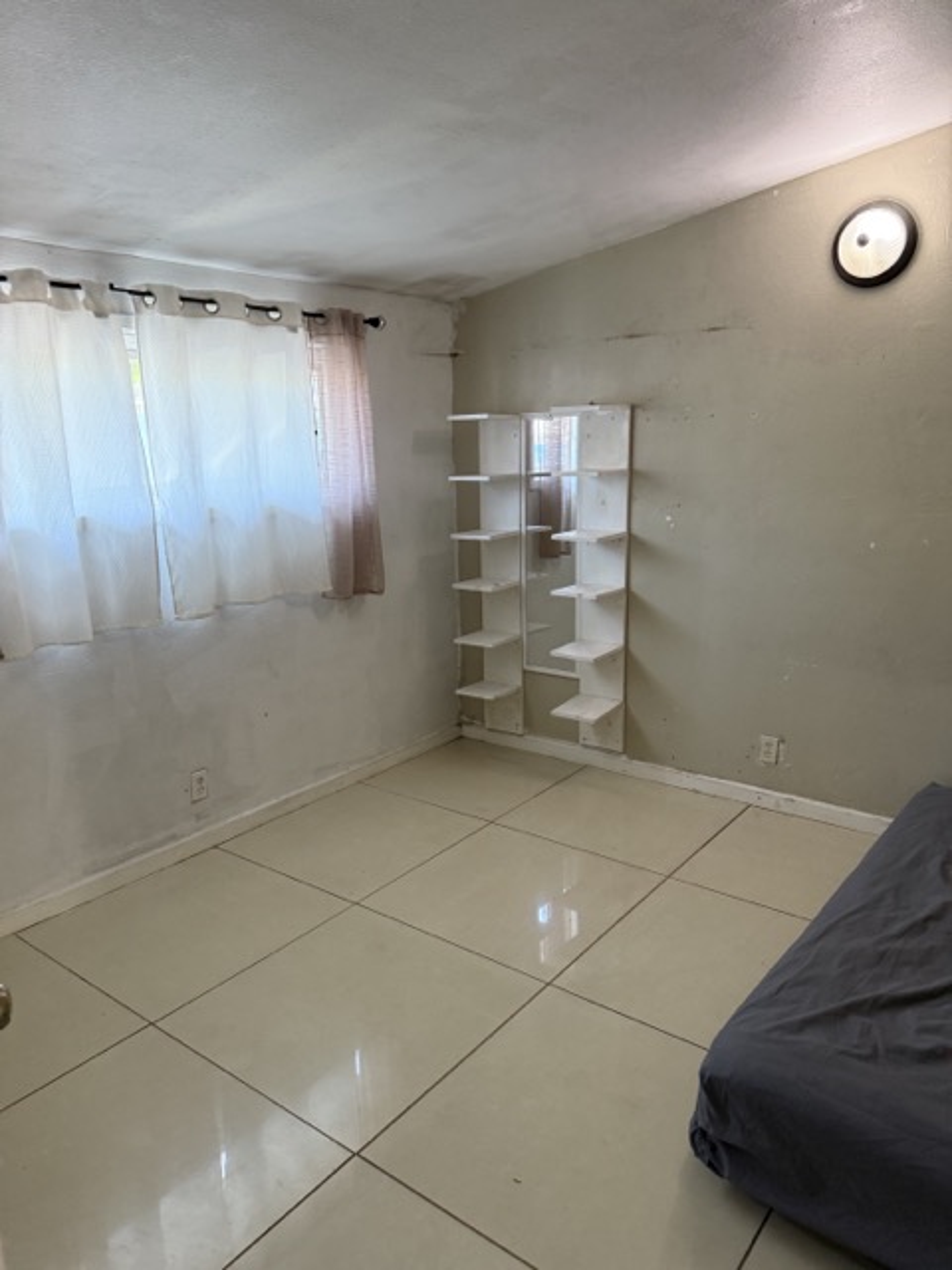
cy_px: 635
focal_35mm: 24
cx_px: 476
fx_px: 880
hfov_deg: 56.8
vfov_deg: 71.6
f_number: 1.78
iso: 320
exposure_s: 1/60
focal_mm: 6.76
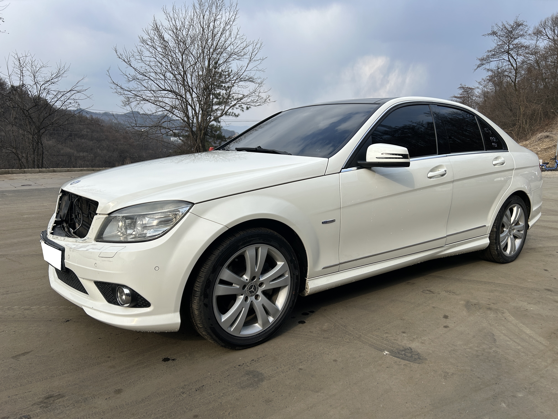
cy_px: 210
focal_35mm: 26
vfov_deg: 53.1
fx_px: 419
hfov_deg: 67.3
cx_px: 279
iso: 50
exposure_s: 1/3165
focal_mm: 5.7
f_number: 1.5
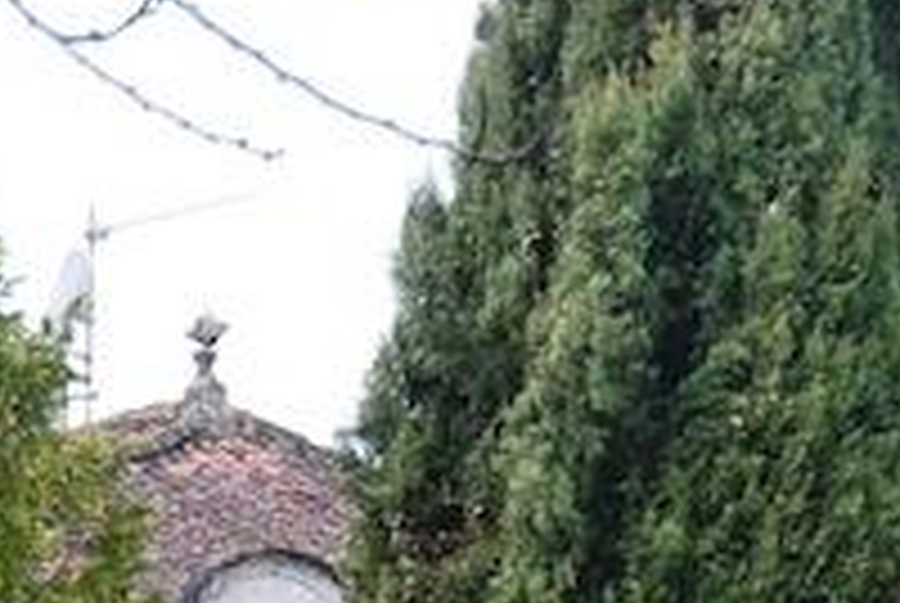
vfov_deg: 5.9
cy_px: 1062
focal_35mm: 228
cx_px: -680
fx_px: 5708
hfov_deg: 8.7
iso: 400
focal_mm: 38
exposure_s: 1/125
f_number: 9
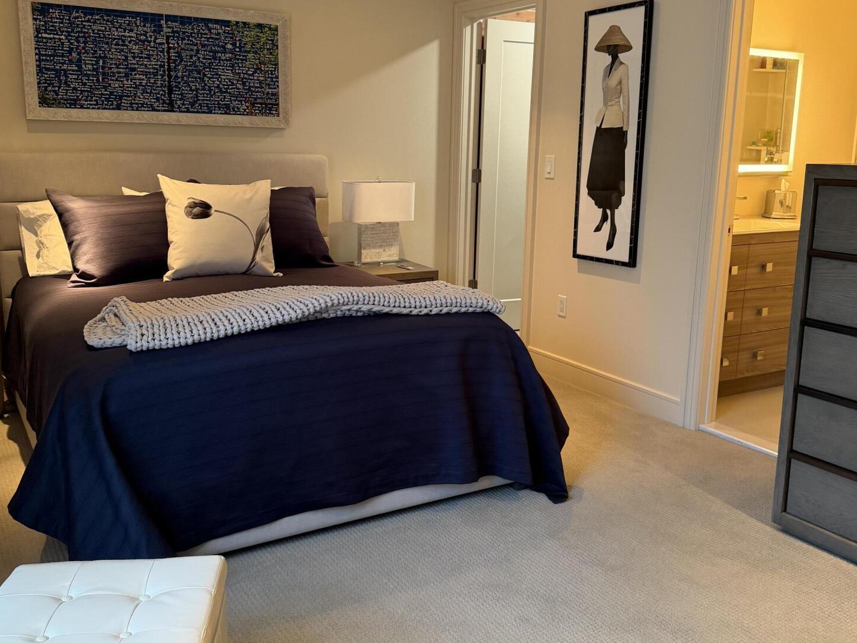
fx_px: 817
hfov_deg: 55.4
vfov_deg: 42.9
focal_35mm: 33
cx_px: 425
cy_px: 316
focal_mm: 6.76
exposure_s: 1/60
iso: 250
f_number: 1.78
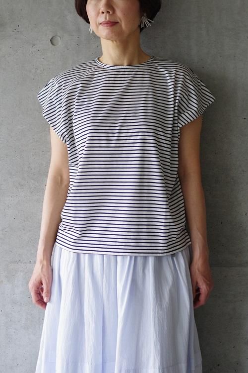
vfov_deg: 38.2
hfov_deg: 26.0
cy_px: 186
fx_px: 537
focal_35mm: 52
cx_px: 124
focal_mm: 35
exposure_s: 1/160
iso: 800
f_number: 3.5
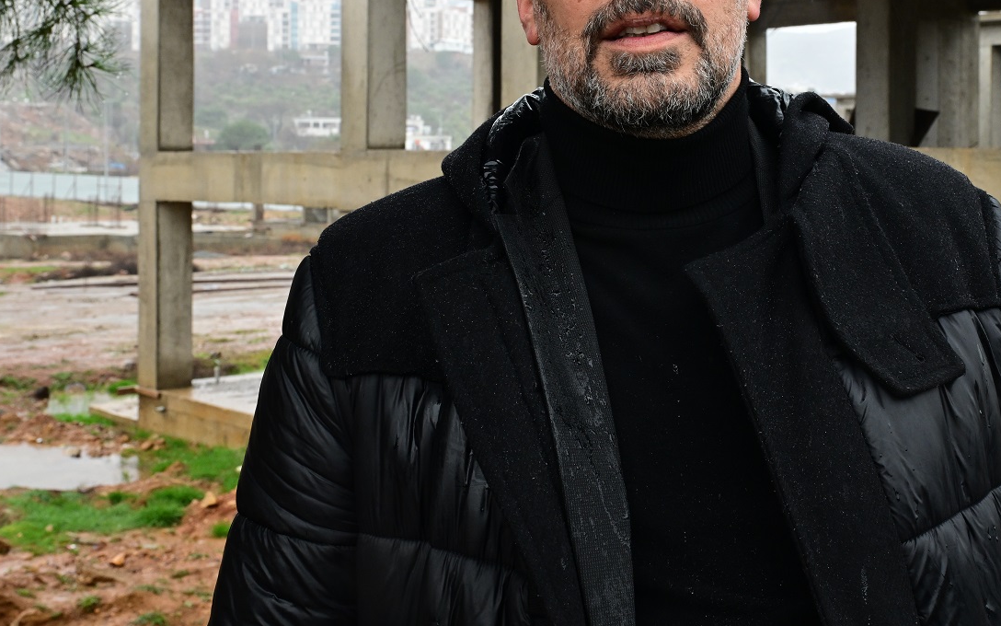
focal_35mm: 52
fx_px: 1419
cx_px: 649
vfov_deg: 24.7
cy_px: 175
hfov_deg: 38.5
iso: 1600
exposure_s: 1/60
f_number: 11
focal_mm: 37
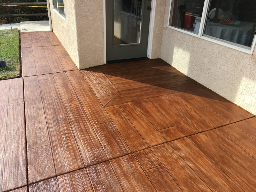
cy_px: 96
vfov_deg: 48.2
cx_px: 128
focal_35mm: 29
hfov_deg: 61.7
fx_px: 214
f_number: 2.2
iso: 25
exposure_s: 1/620
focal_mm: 4.15
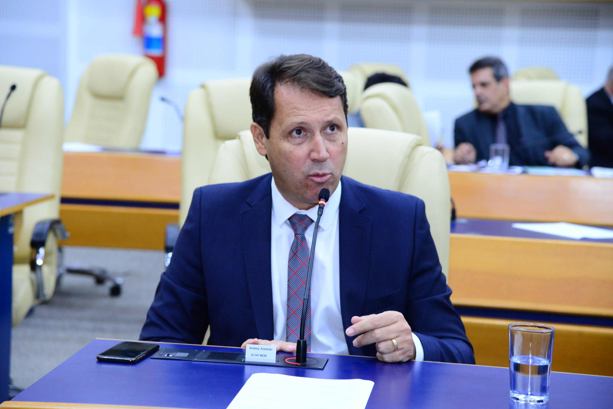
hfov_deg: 20.8
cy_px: 204
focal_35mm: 98
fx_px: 1669
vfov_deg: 14.0
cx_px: 306
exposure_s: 1/60
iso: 2500
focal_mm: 98
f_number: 5
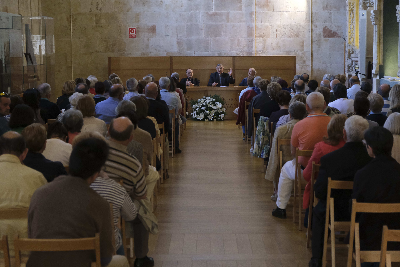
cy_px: 134
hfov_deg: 24.5
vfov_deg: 16.5
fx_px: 922
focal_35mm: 83
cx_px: 200
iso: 4000
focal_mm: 55
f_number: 4
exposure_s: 1/80
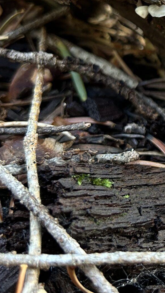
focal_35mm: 69
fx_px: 537
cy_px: 71
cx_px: 238
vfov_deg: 30.0
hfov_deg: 16.2
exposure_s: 1/60
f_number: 1.5
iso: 200
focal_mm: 5.7
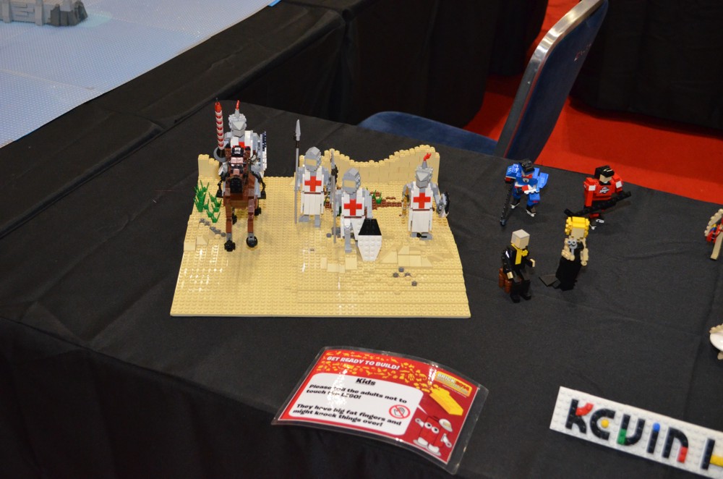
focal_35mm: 48
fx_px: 962
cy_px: 240
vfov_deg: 27.9
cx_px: 362
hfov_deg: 41.2
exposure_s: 1/60
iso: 3200
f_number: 4.8
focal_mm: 32
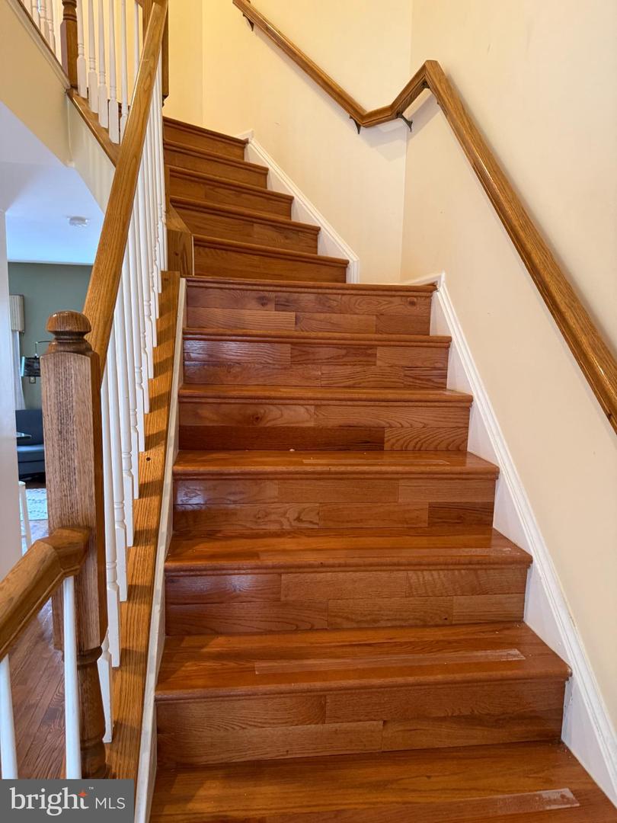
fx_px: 570
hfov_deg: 56.8
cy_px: 412
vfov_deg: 71.6
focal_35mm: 24
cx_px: 308
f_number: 1.78
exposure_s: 1/60
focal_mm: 6.76
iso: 320
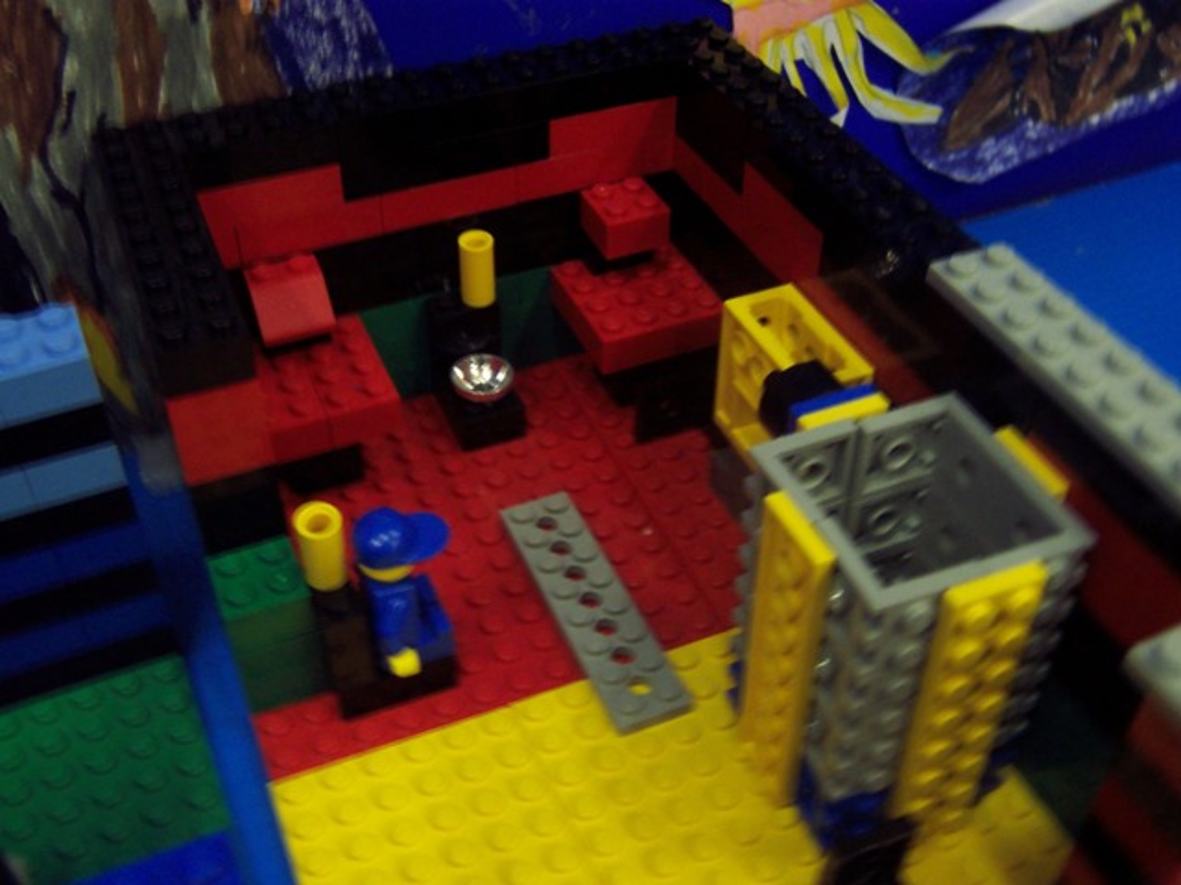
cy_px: 442
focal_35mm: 36
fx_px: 1228
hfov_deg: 51.4
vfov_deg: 39.7
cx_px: 590
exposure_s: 1/8
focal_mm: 5.6
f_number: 2.8
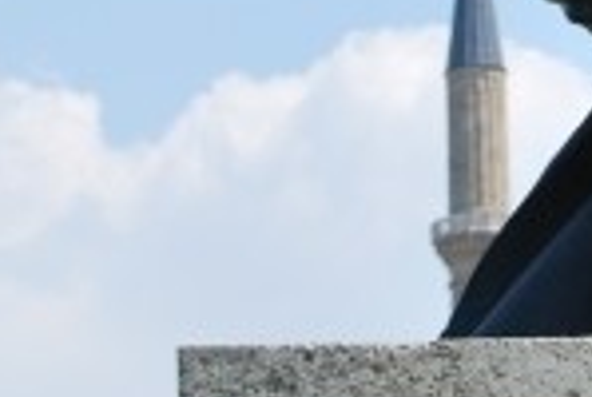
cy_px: -312
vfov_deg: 3.9
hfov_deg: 5.8
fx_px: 5783
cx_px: 934
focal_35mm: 351
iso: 100
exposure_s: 1/250
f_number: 8
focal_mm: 52
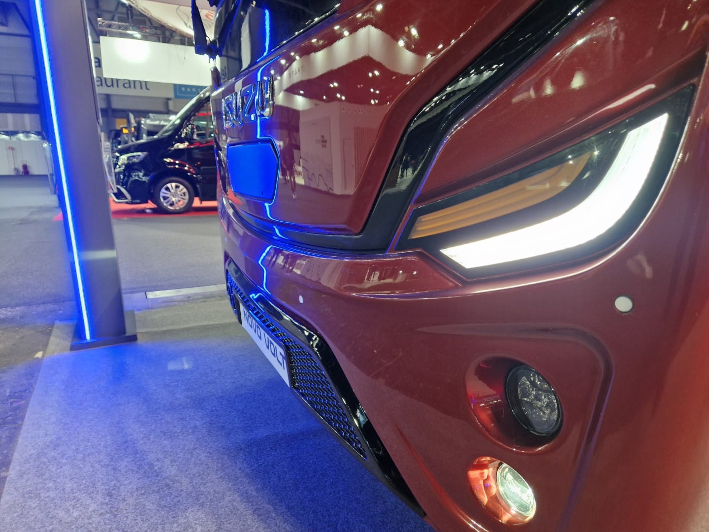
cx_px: 354
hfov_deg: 73.9
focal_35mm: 23
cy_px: 266
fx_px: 471
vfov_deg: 58.9
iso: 200
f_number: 1.8
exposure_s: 1/100
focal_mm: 5.4
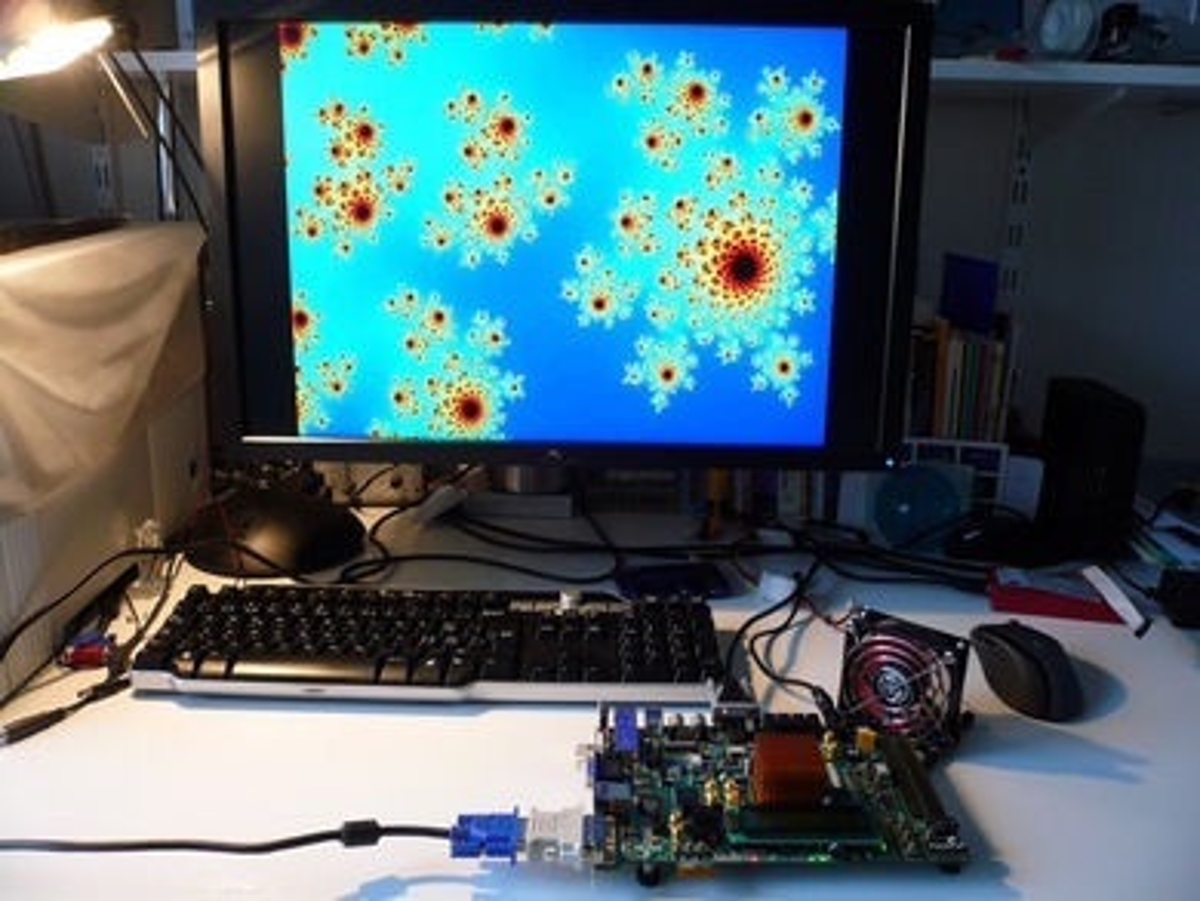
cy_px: 450
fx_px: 971
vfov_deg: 49.8
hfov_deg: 63.4
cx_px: 600
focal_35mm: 28
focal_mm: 4.6
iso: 100
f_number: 2.8
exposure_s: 1/20
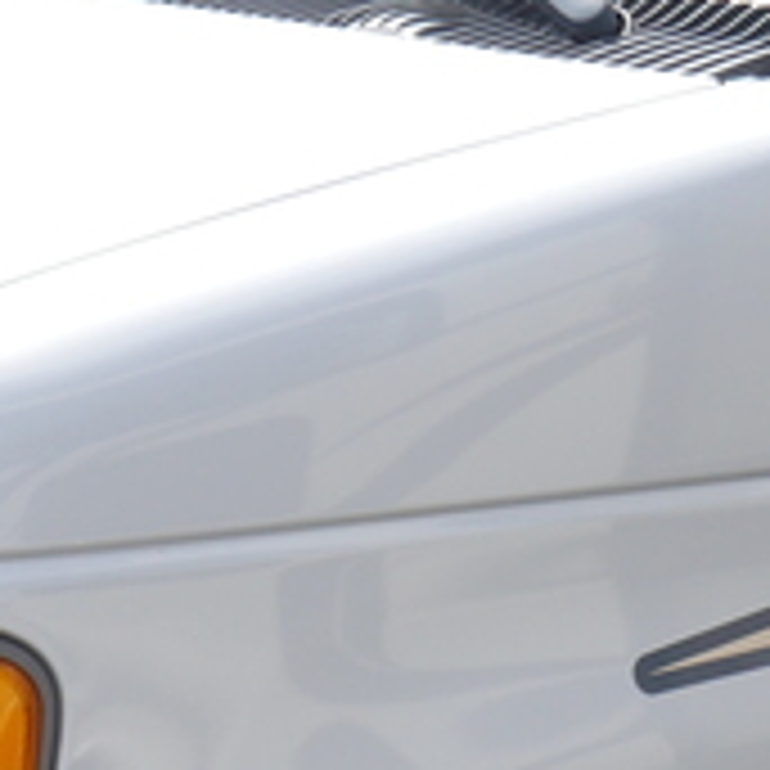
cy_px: 579
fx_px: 3649
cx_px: 1297
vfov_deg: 12.0
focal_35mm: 145
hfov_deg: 11.3
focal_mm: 14
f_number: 6.3
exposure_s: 1/400
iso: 200
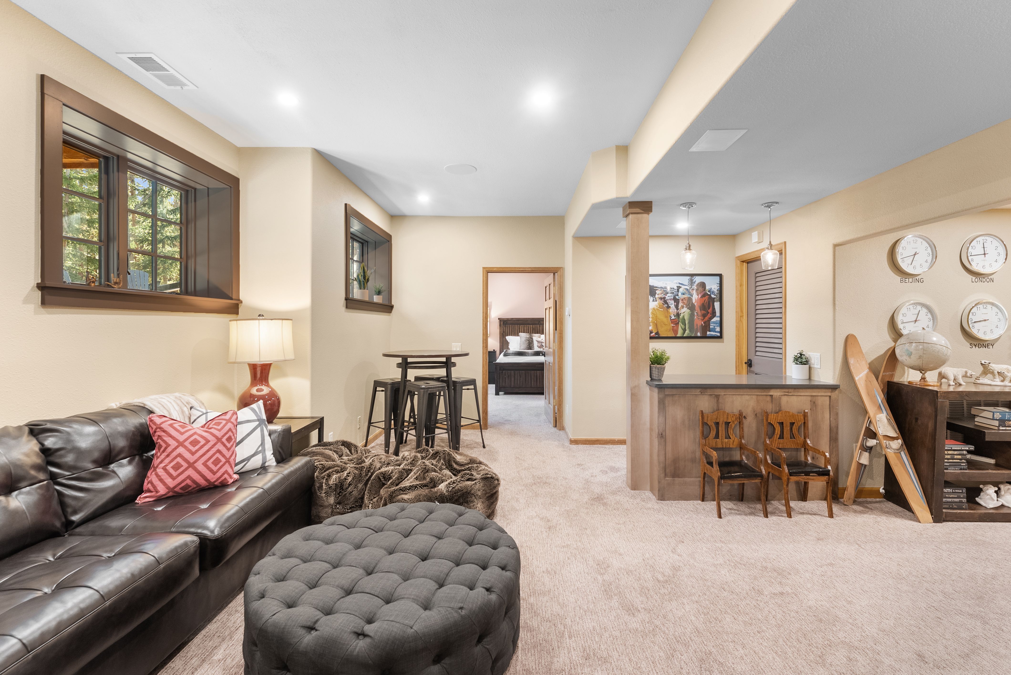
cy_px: 338
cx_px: 506
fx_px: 444
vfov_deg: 74.5
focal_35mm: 16
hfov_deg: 97.4
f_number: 7.1
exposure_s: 1/1.25
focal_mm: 15.8
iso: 250
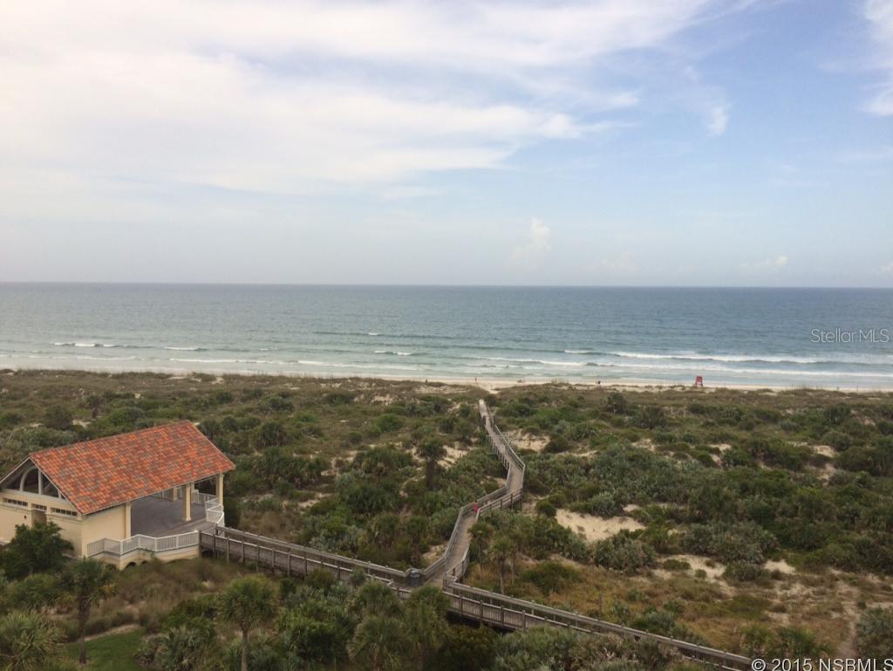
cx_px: 446
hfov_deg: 61.6
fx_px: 748
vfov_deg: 48.3
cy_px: 336
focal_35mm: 29
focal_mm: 4.15
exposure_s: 1/1466
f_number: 2.2
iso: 32
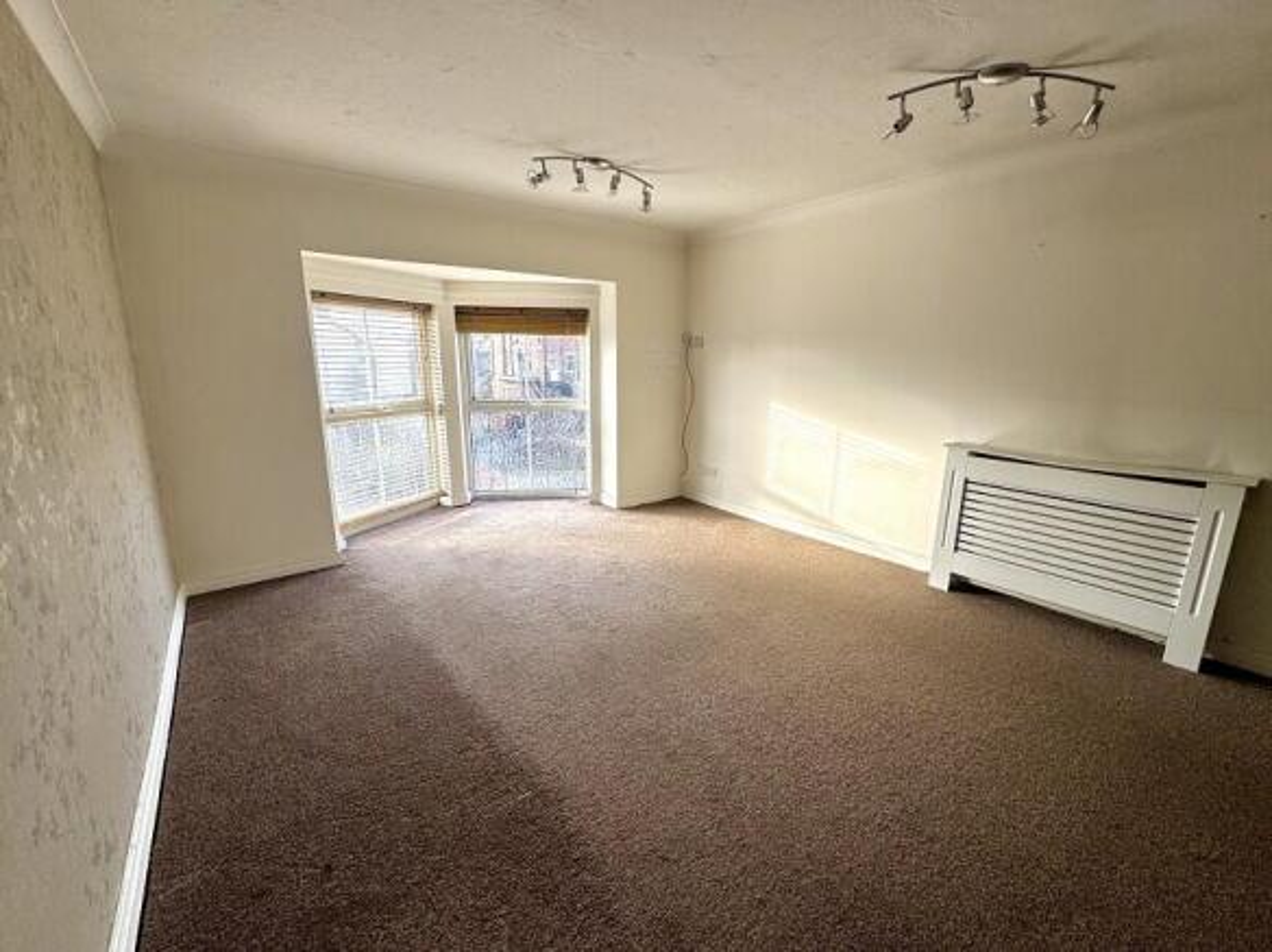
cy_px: 476
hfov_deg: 102.1
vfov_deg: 85.6
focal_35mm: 14
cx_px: 636
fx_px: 514
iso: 50
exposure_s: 1/99
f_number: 2.2
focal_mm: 2.22
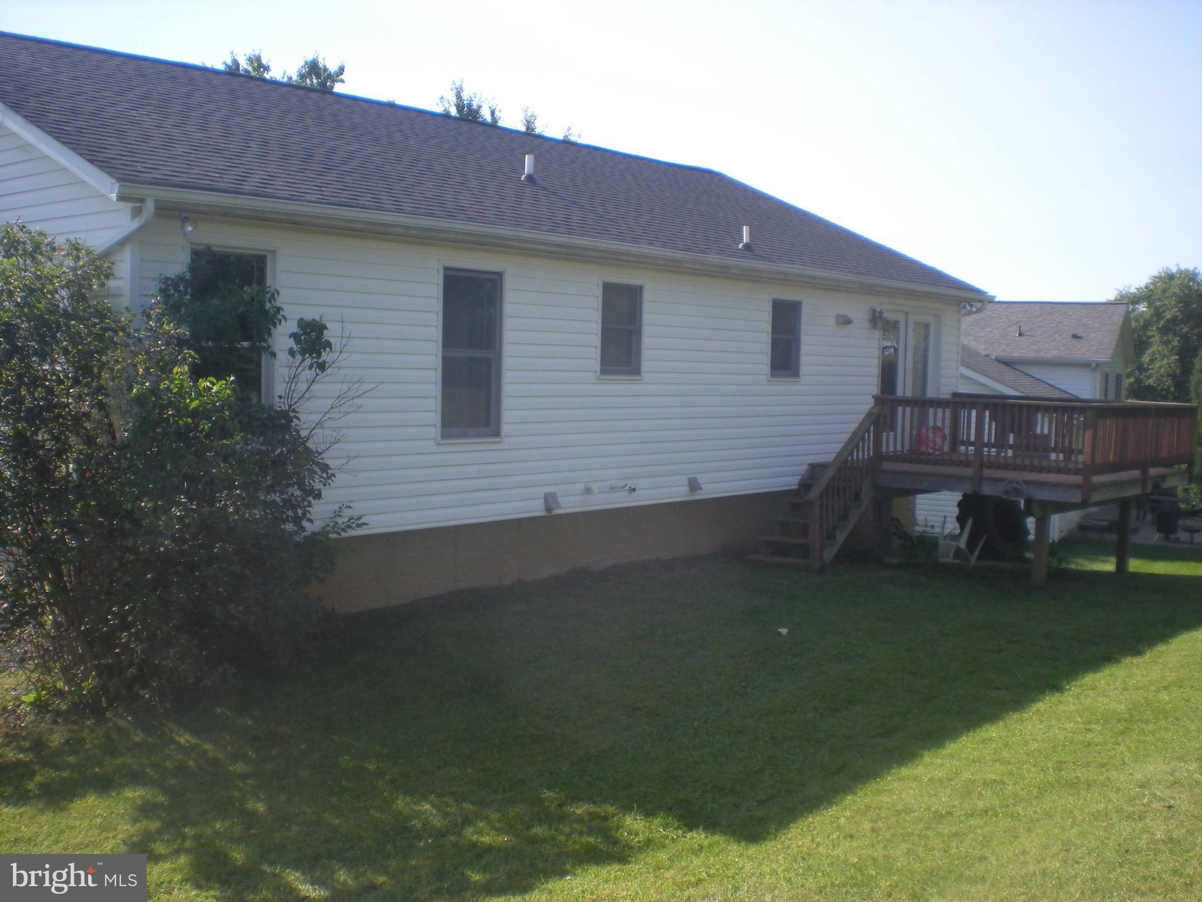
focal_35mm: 38
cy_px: 451
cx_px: 601
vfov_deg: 37.7
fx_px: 1320
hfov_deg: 49.0
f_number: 4.6
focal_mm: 6.3
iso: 64
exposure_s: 1/210
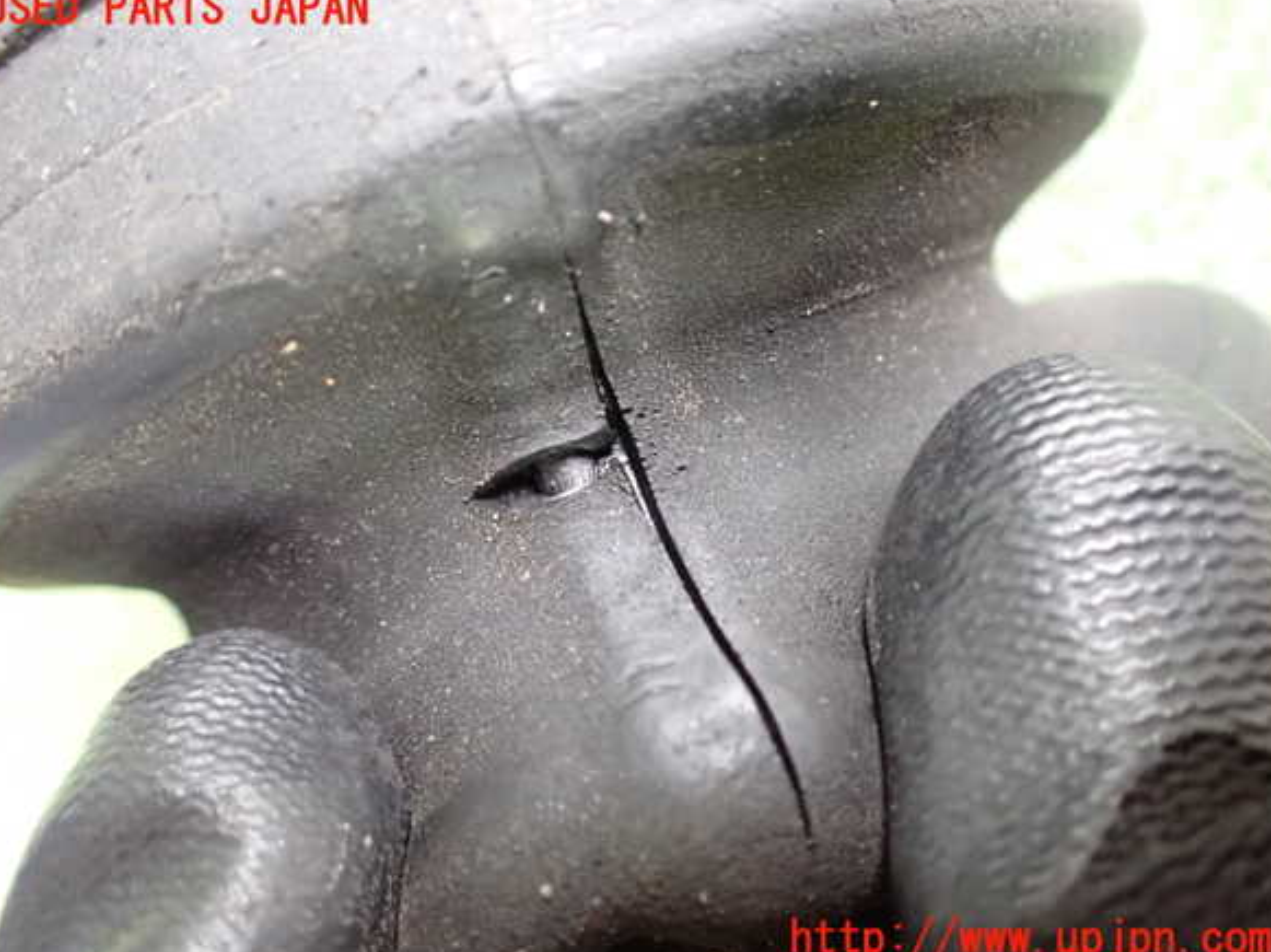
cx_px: 628
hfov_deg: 58.4
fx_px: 1138
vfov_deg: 45.4
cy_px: 475
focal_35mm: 31
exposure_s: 1/30
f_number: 2.3
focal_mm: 5.4
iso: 1250
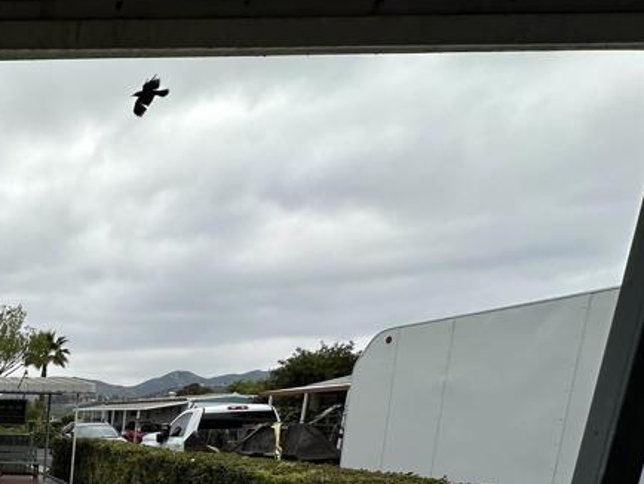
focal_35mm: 33
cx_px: -114
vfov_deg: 35.8
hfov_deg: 40.5
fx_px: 614
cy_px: 548
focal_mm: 2.22
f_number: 2.2
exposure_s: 1/1595
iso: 50
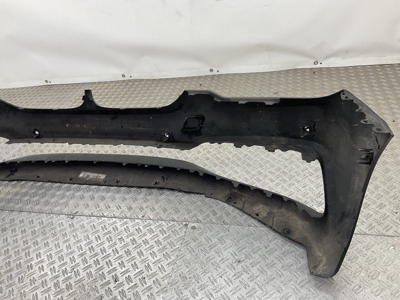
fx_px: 335
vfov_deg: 48.2
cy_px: 150
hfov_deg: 61.7
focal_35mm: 29
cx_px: 200
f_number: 1.8
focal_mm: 3
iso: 32
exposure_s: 1/100
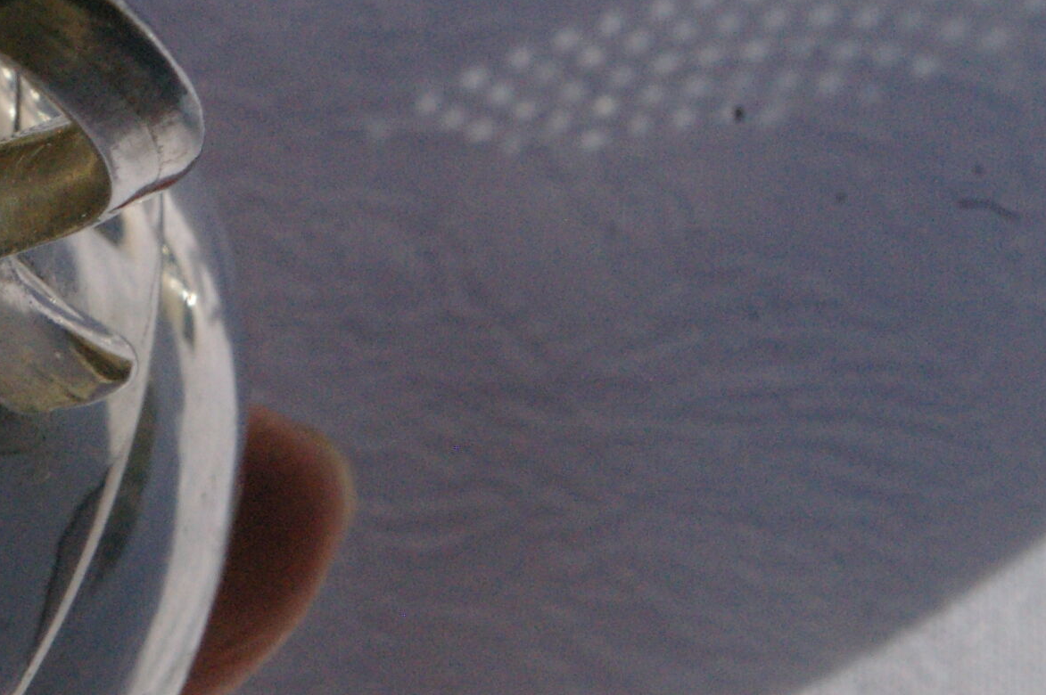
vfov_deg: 13.4
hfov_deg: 19.6
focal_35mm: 100
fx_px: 2903
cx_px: -94
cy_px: -32
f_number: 13
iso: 1600
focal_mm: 26
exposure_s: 1/1000
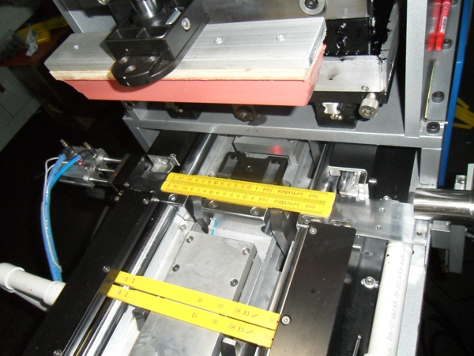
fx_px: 383
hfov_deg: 63.4
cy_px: 178
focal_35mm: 28
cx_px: 237
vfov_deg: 49.7
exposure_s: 1/45
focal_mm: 5
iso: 400
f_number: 3.4
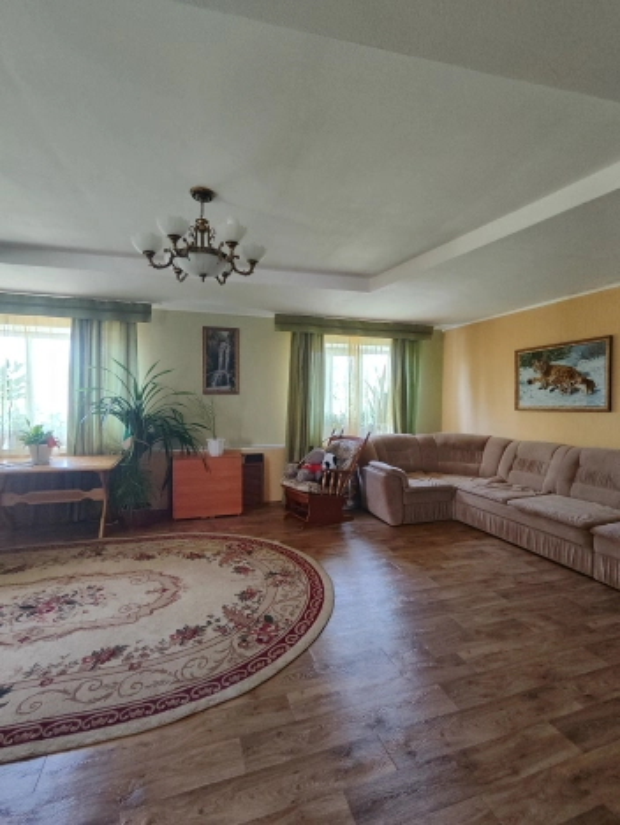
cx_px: 310
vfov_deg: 94.4
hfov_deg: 78.2
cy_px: 412
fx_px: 381
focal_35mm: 16
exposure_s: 1/33.3
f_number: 2.2
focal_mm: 1.65
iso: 143
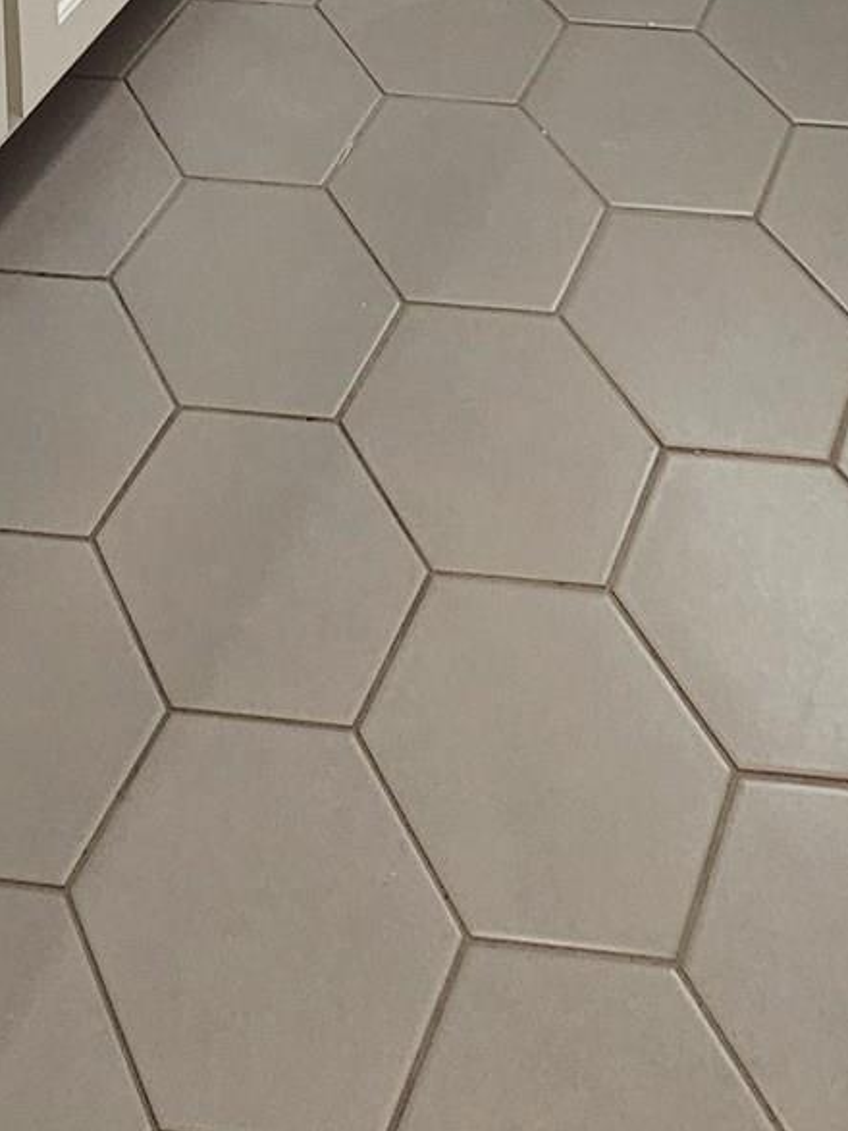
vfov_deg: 22.3
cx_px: 29
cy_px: -900
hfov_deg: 27.2
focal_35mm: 51
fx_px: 1666
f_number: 2.2
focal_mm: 2.2
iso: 100
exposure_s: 1/60
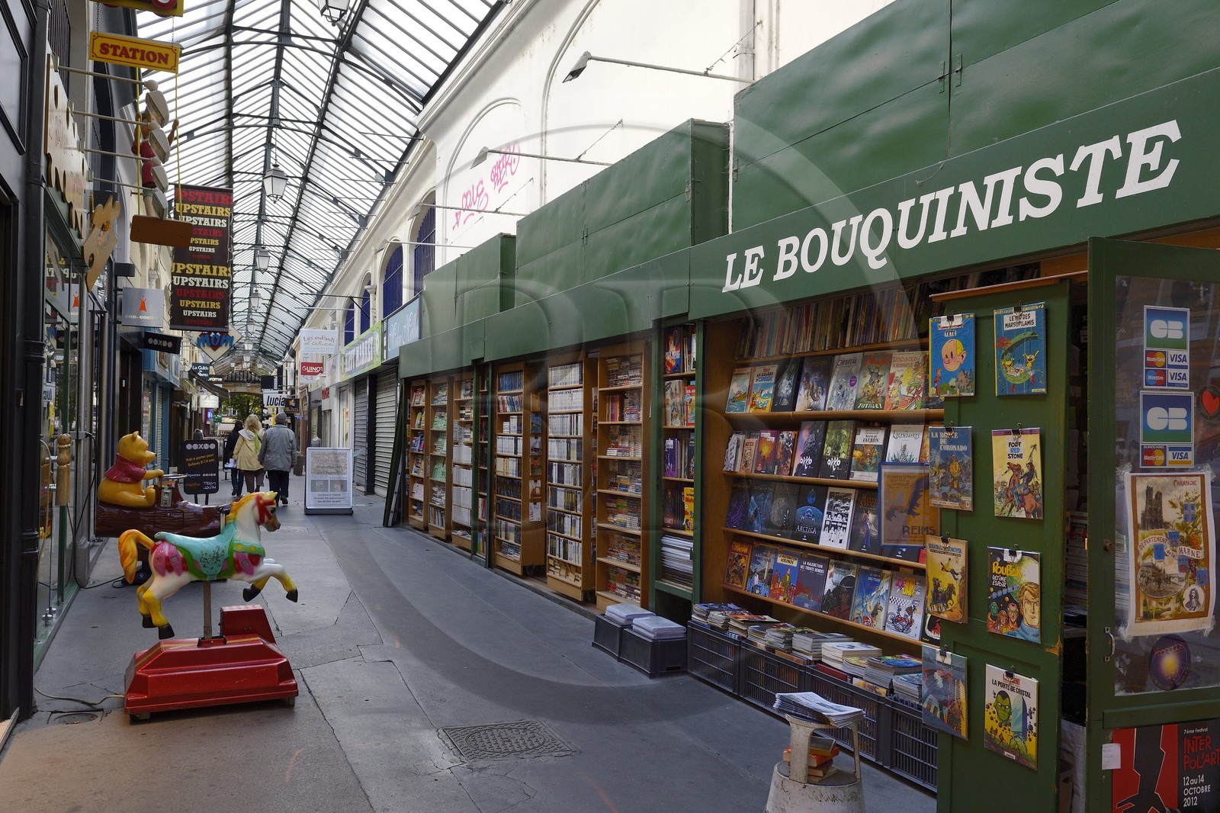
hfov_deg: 67.4
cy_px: 406
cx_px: 610
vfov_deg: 47.9
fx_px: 915
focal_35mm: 27
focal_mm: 27
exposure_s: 1/125
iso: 800
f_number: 8
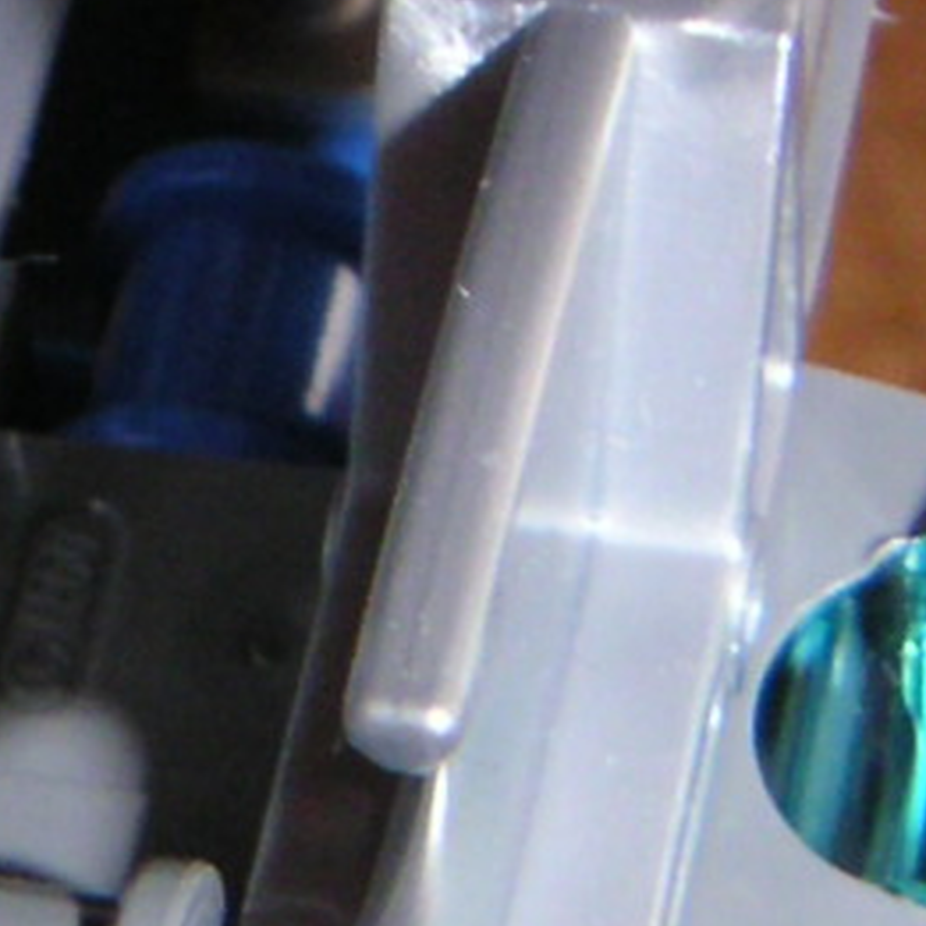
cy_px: 1249
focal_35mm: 169
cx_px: -46
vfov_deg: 10.1
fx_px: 5115
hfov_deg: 10.2
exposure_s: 1/45
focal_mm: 5.1
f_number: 6.7
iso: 200
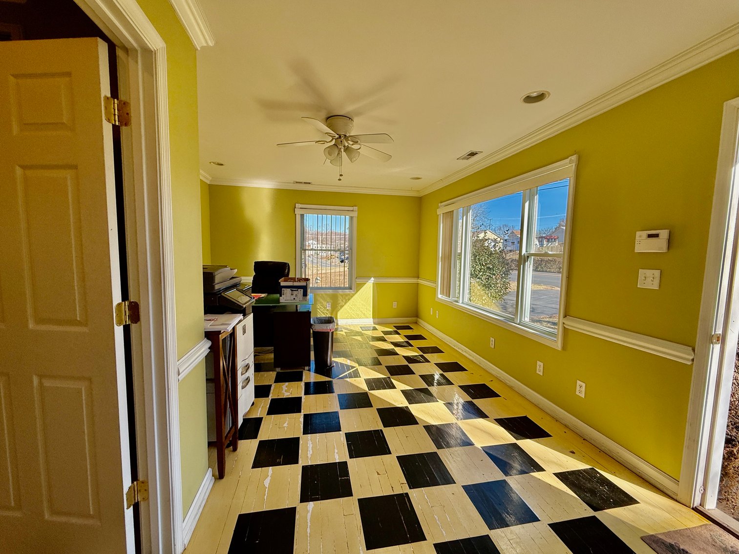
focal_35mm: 14
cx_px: 370
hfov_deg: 102.1
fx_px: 299
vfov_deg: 85.7
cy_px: 277
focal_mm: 2.22
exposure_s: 1/468
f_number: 2.2
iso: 64
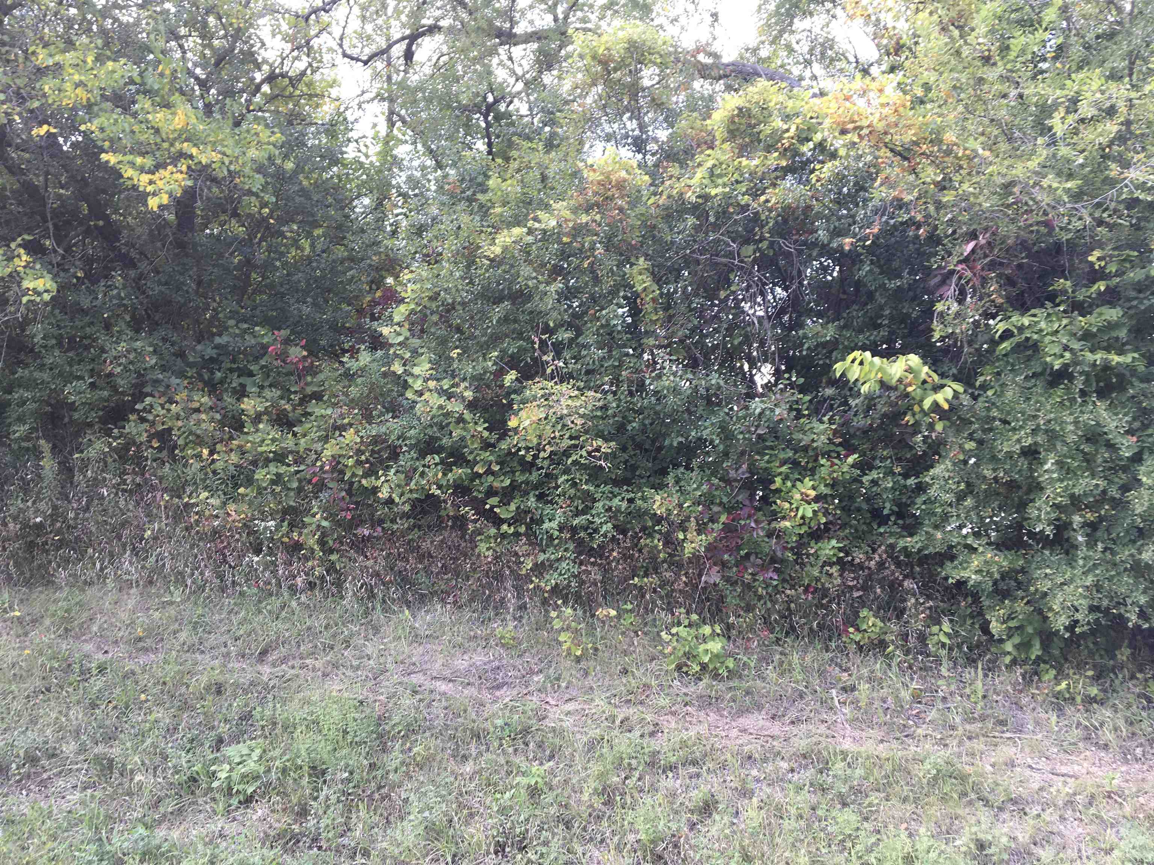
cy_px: 432
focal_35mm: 29
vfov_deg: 48.2
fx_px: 967
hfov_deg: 61.7
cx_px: 577
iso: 25
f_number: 2.2
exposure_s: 1/135
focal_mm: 4.15
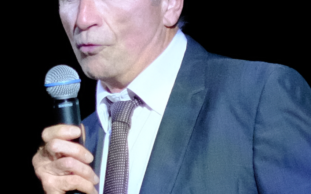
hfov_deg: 5.5
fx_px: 3238
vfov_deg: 3.4
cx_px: 106
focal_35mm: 382
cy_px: 182
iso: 3200
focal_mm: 35
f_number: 1.4
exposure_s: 1/3000
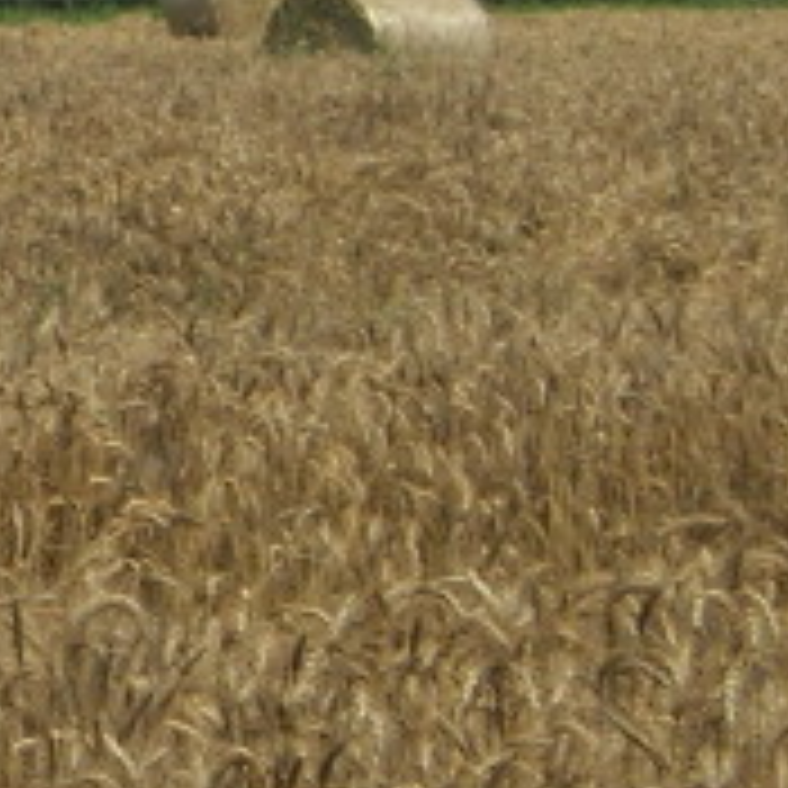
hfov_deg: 3.0
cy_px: -126
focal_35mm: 586
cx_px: -1207
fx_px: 15092
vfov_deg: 3.0
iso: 64
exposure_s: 1/280
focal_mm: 23.4
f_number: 8.2
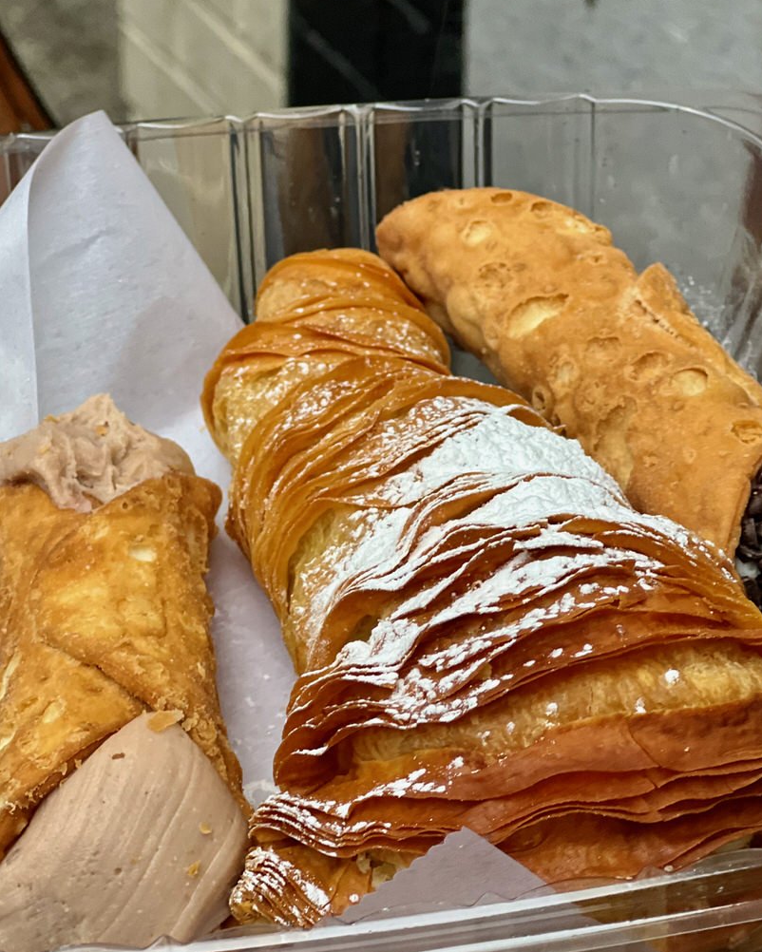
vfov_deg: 19.2
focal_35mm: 100
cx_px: 383
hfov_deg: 15.4
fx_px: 2818
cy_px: 505
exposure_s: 1/121
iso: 200
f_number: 2.8
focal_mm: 9
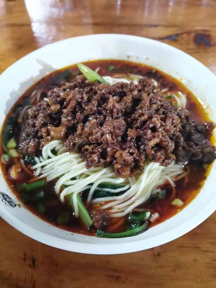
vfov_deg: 67.3
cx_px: 108
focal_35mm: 26
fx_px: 216
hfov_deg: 53.1
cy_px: 144
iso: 2000
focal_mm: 5.58
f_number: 1.8
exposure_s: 1/100
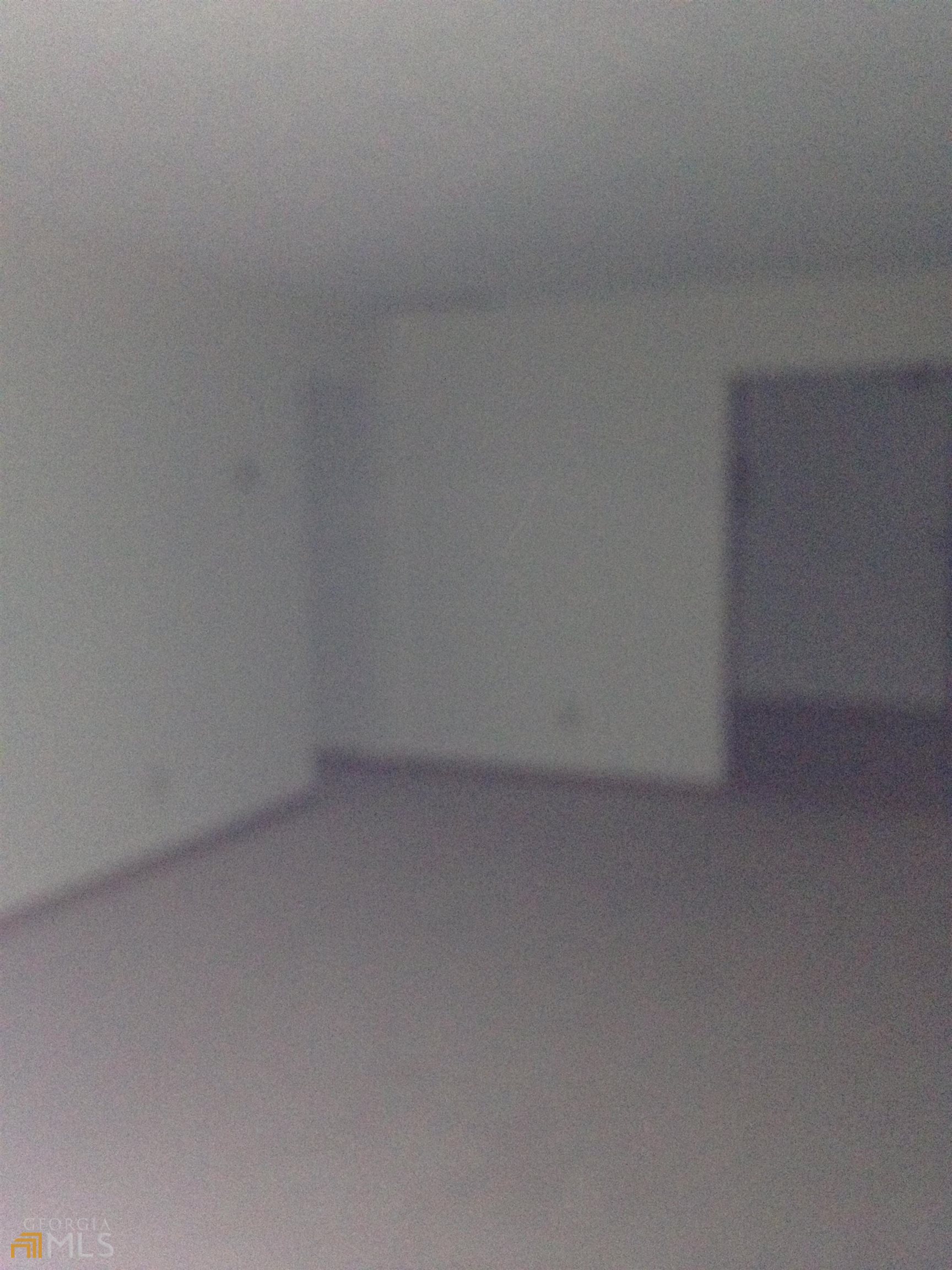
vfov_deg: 52.6
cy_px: 635
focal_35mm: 35
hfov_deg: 40.7
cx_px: 476
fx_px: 1283
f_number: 2.4
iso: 800
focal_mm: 4.28
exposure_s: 1/16
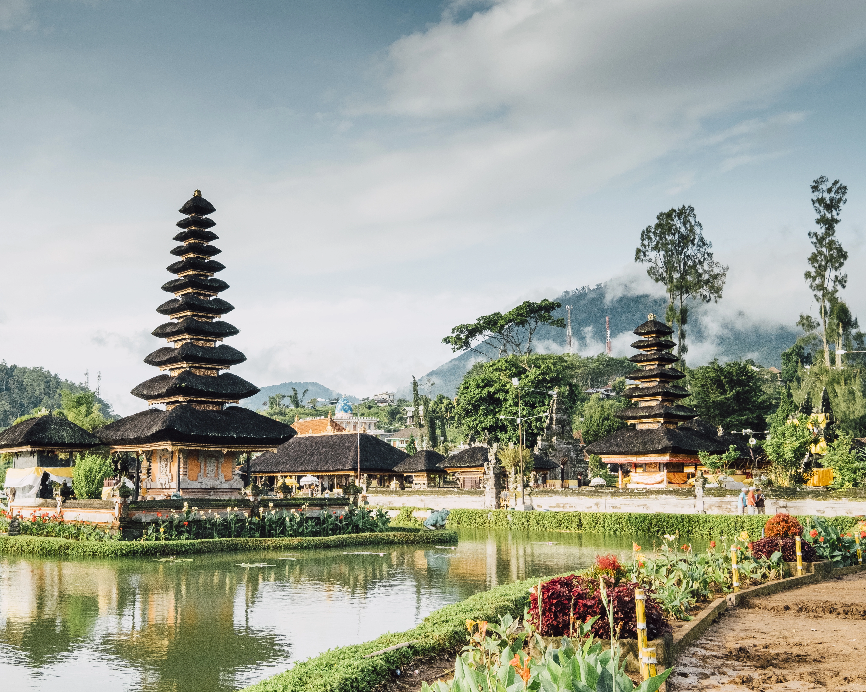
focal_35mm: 38
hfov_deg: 47.6
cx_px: 342
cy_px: 353
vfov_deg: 39.2
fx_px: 974
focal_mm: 21.9
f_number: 10
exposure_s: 1/250
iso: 1000
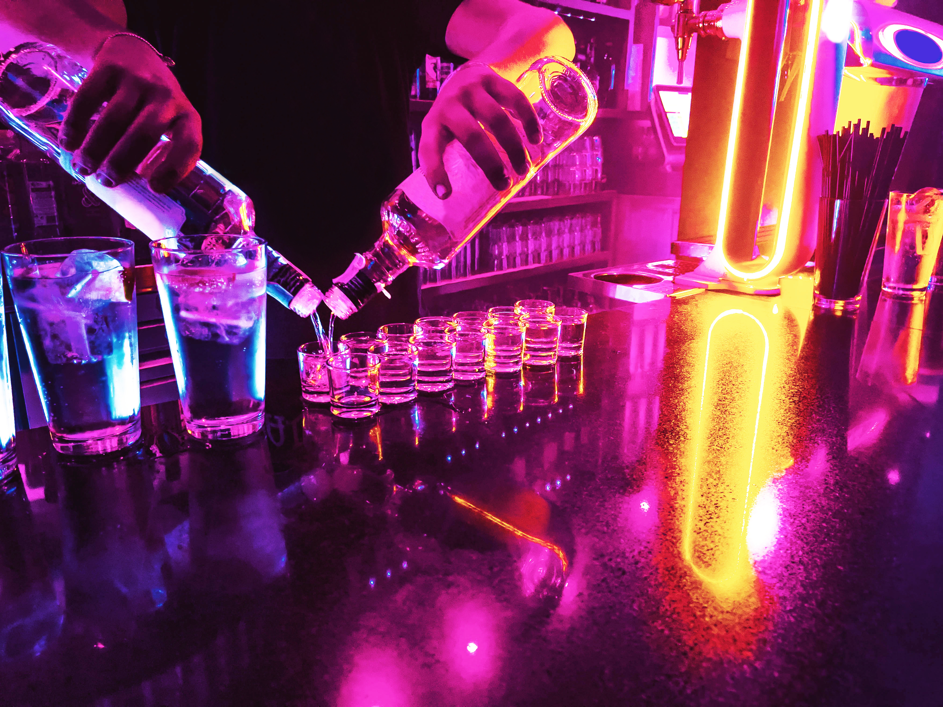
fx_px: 708
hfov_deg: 67.3
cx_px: 472
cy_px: 354
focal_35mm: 26
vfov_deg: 53.1
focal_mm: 5.1
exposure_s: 1/30
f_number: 1.6
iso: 800
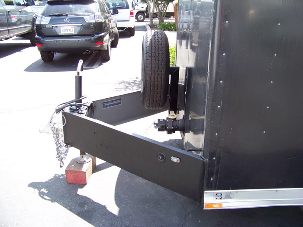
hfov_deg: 51.4
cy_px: 114
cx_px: 152
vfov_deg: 39.7
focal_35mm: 36
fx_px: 315
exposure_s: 1/160
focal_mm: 5.85
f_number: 2.8
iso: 72
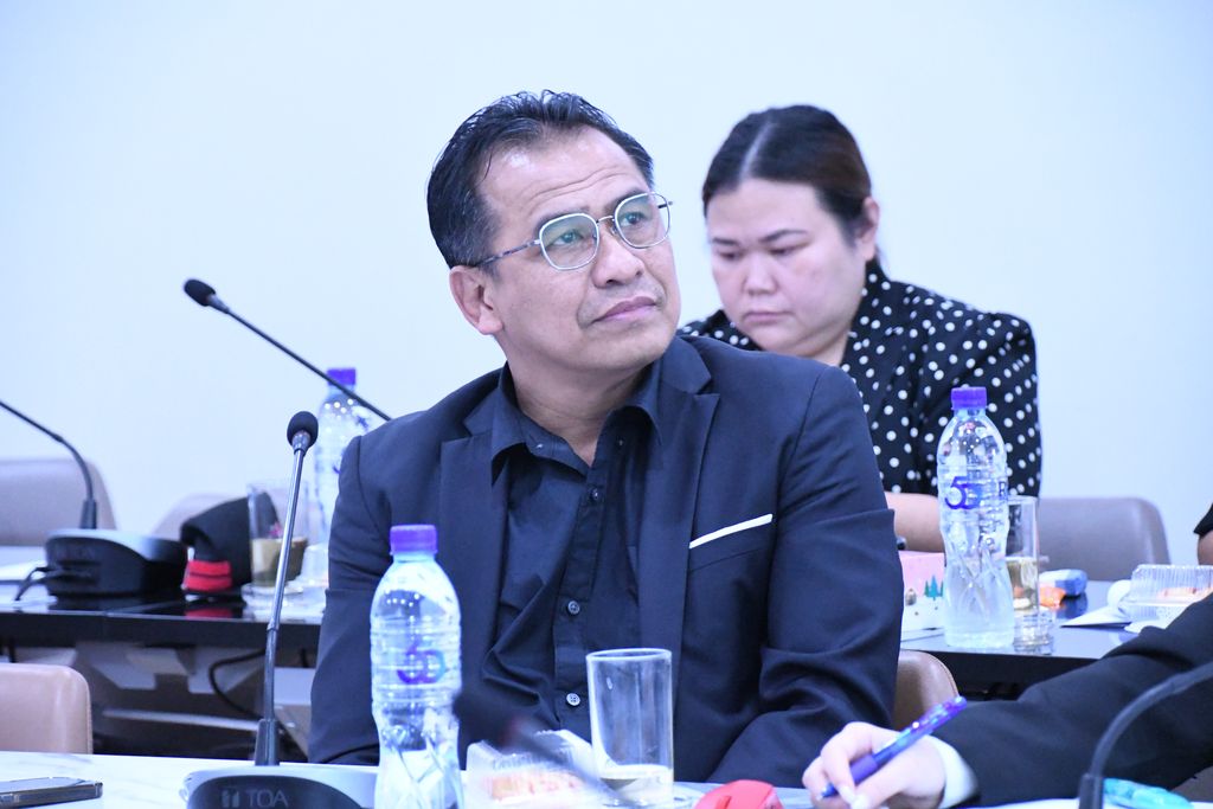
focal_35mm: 183
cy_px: 404
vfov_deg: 7.5
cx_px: 606
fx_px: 6167
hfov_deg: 11.2
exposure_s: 1/200
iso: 14400
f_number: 5.6
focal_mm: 122
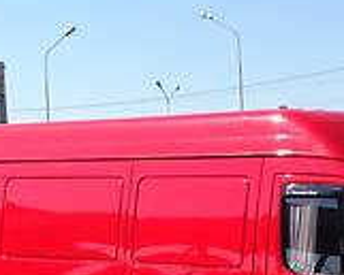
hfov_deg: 16.0
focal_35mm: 120
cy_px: 337
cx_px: 246
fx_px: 1222
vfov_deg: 12.5
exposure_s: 1/1391
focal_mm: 4.1
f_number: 2.4
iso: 50
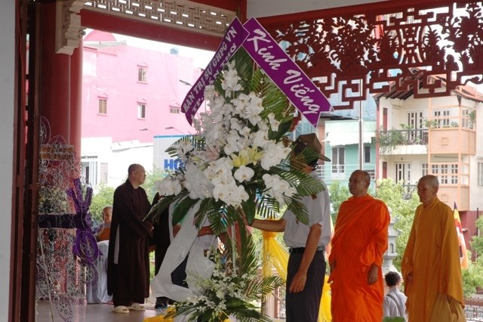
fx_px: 1006
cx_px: 242
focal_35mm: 75
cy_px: 161
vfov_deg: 18.2
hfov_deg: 27.0
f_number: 10
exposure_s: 1/50
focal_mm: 50
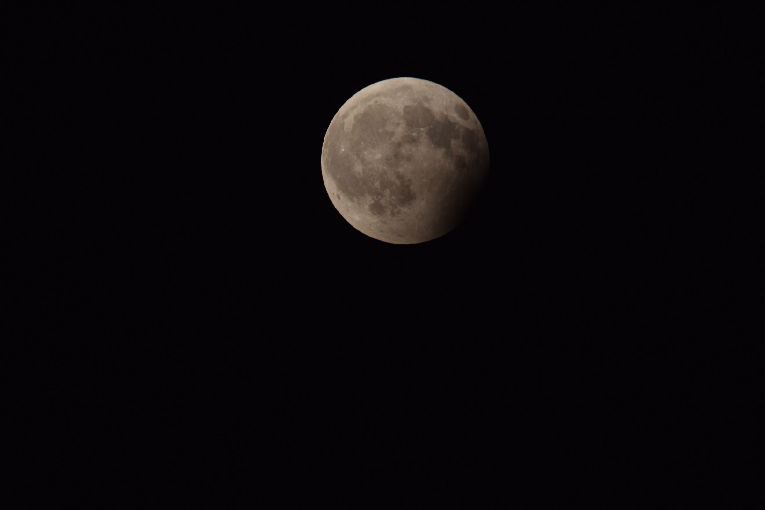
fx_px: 19124
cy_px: 255
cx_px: 382
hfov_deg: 2.3
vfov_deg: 1.5
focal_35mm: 900
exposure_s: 1/50
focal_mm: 600
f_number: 8
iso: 100
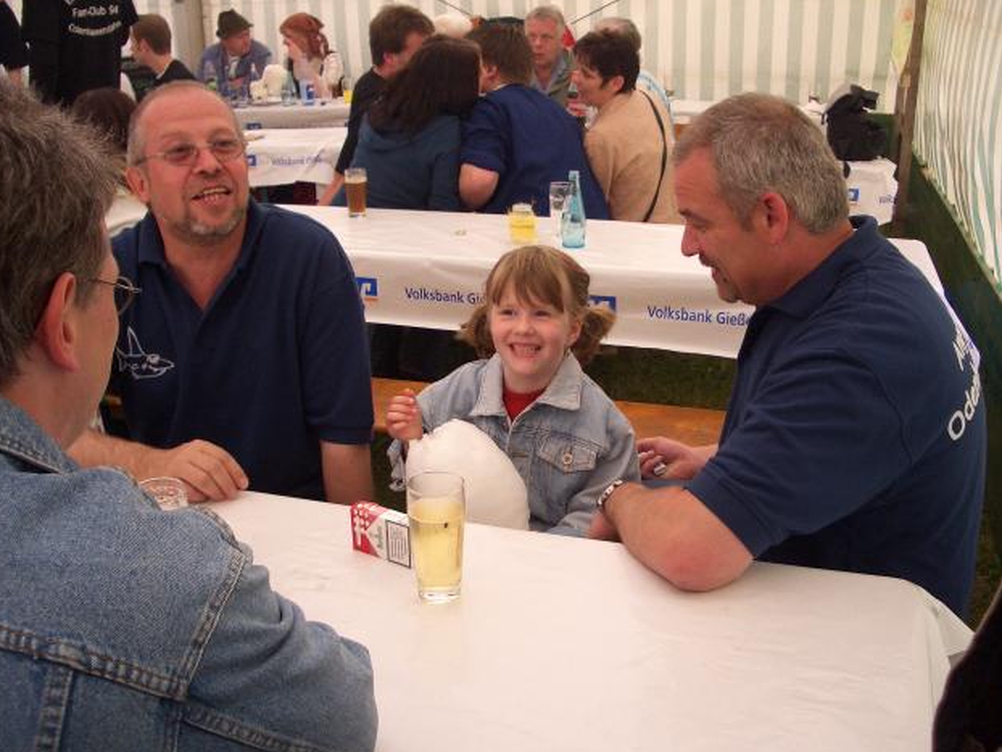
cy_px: 374
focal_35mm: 36
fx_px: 1042
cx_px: 499
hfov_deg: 51.3
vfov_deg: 39.7
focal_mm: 5.8
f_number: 2.6
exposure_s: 1/100
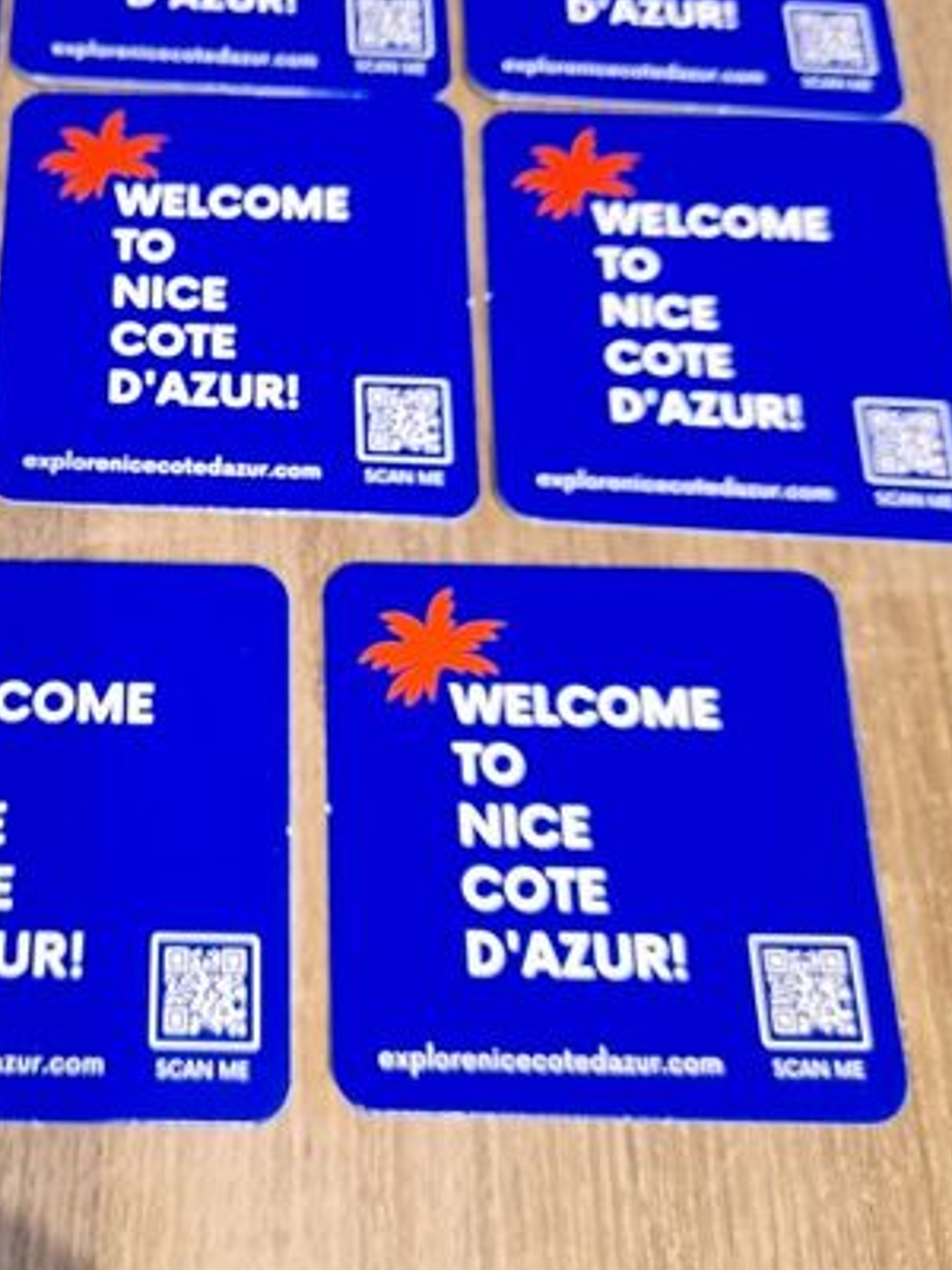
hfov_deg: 35.0
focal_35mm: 40
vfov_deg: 46.5
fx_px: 1467
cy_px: 495
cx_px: 216
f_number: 2
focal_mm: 4.6
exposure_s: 1/33
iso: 320
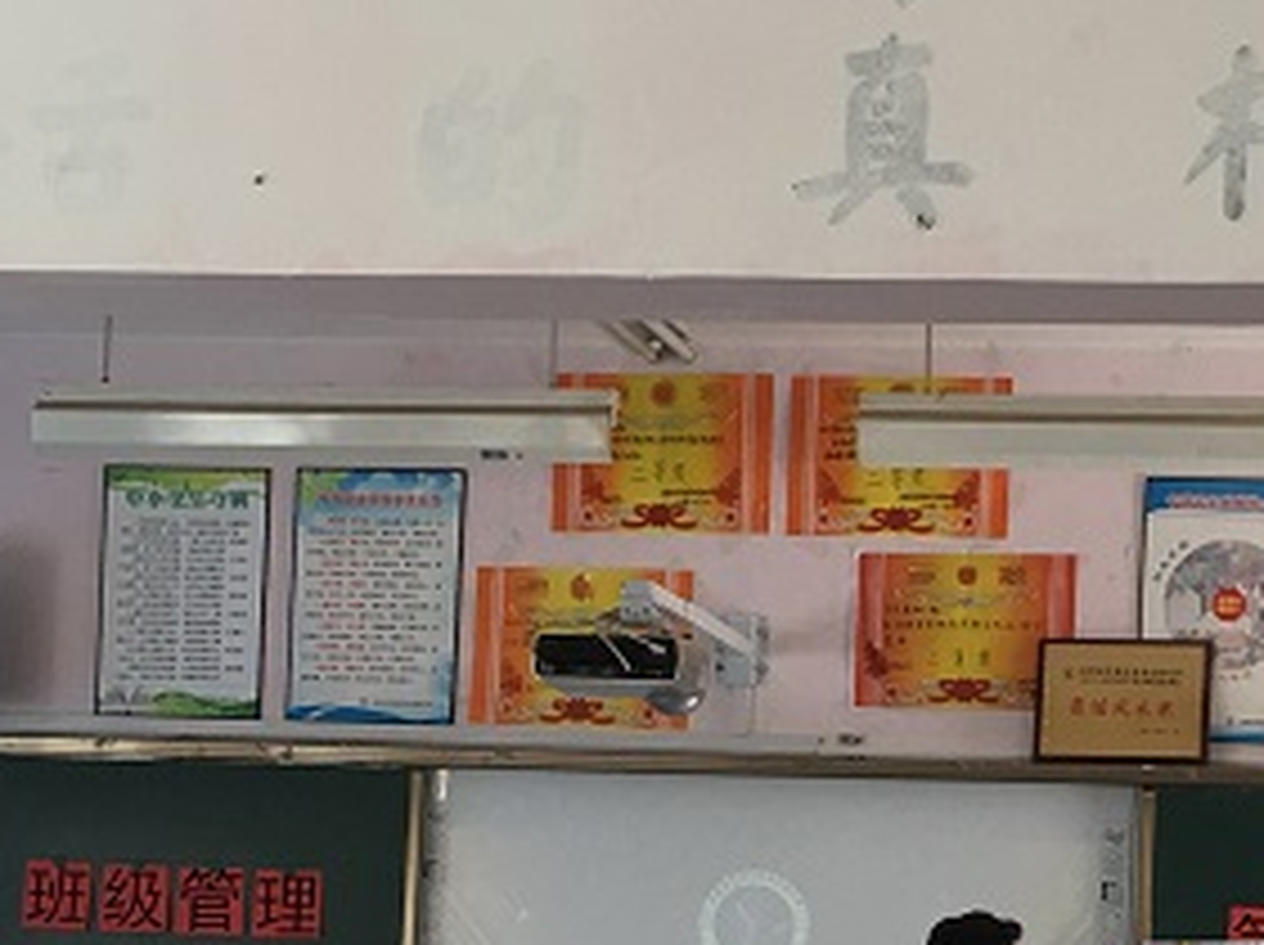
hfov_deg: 21.0
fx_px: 3392
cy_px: 857
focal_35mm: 93
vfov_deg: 15.7
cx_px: 900
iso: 40
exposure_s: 1/17
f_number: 2.2
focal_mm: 4.15
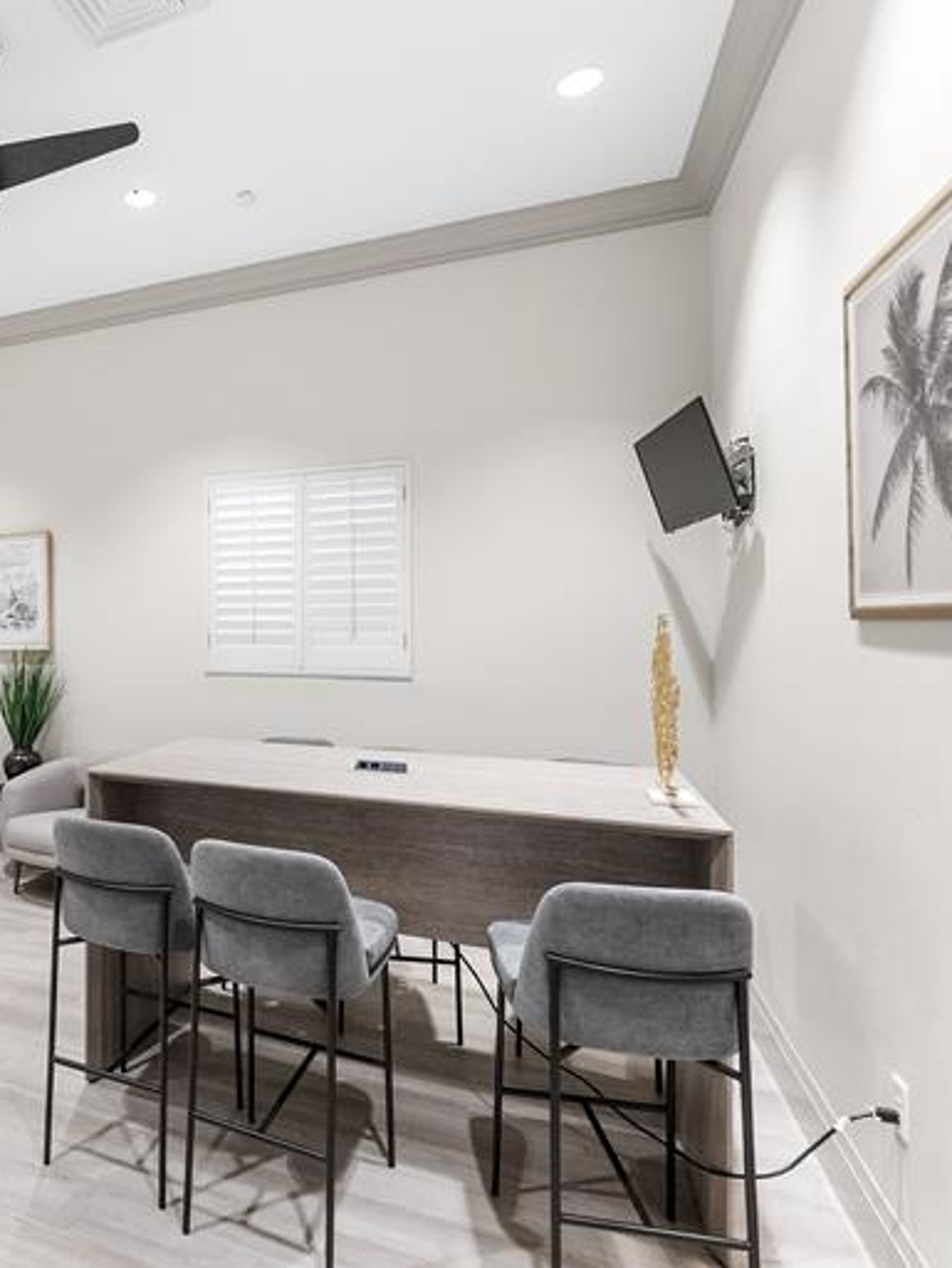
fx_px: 770
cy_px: 613
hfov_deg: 57.1
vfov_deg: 79.0
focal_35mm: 21
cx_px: 148
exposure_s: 1/160
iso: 800
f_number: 2.8
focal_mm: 14
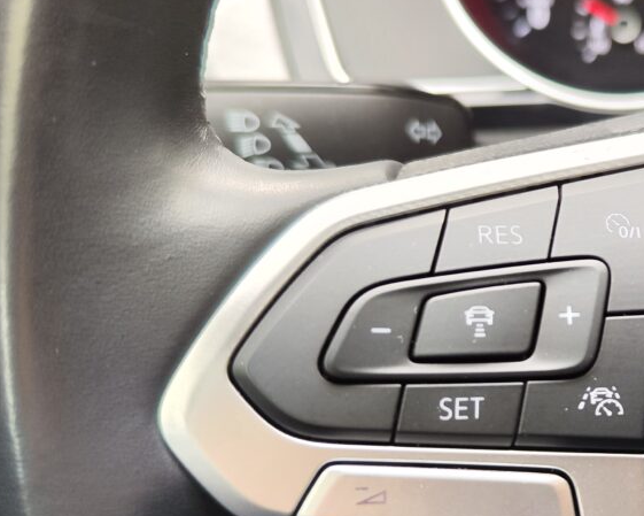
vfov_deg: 31.4
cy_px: 305
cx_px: 603
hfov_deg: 36.0
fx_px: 915
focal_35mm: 48
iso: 334
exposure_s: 1/90.2
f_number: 1.69
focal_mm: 7.01
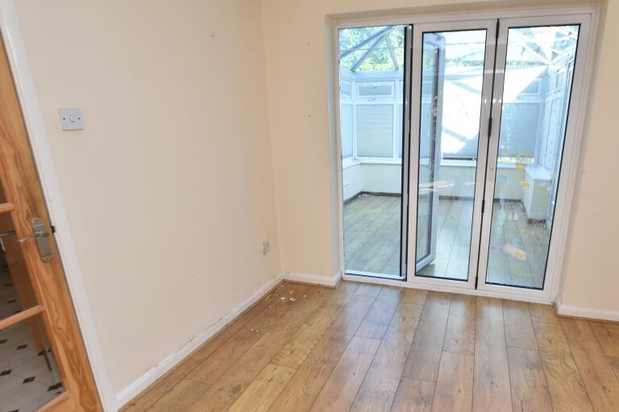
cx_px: 374
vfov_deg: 61.8
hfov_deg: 82.9
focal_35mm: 20
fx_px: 344
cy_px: 227
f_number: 4
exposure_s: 1/60
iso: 100
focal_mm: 10
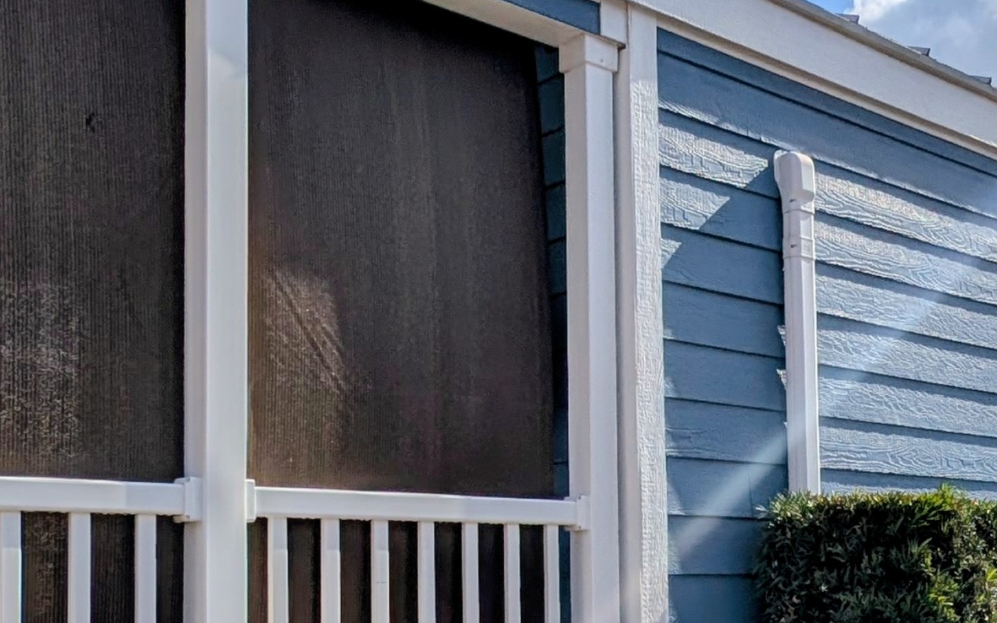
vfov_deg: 28.5
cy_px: 512
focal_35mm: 44
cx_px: 691
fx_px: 1195
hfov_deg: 44.4
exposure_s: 1/8475
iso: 40
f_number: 1.95
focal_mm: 2.23
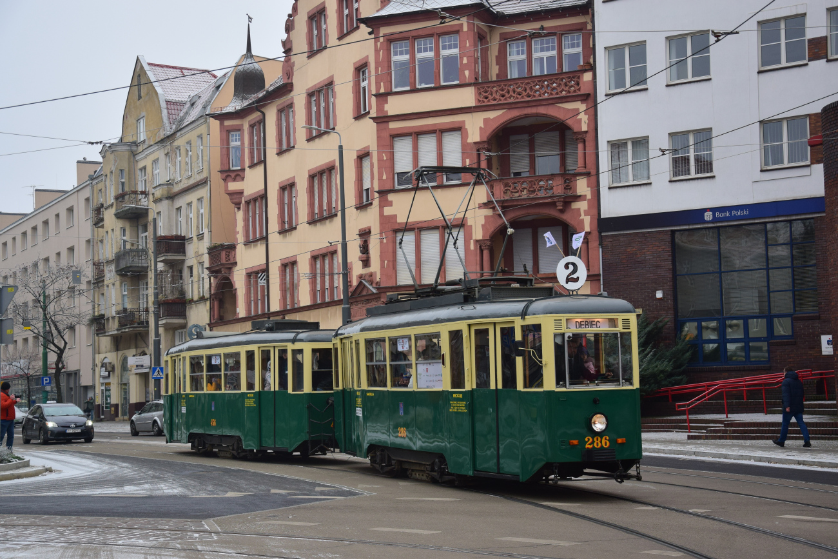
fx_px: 1397
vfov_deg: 22.6
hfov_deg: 33.4
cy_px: 280
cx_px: 419
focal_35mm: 60
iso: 400
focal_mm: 40
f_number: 5
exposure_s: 1/320
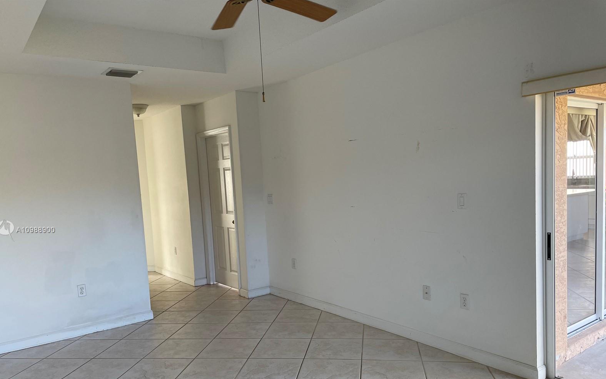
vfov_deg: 44.3
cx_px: 302
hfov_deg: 66.5
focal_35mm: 28
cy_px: 230
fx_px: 462
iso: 80
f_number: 1.6
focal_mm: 4.2
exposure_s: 1/121
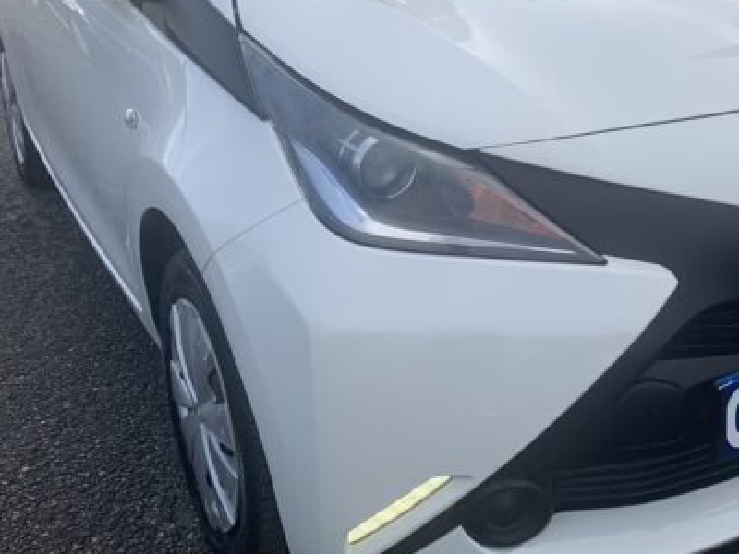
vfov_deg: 27.5
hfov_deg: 36.2
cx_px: 527
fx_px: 1110
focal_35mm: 52
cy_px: 116
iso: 25
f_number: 1.8
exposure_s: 1/1076
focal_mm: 4.25
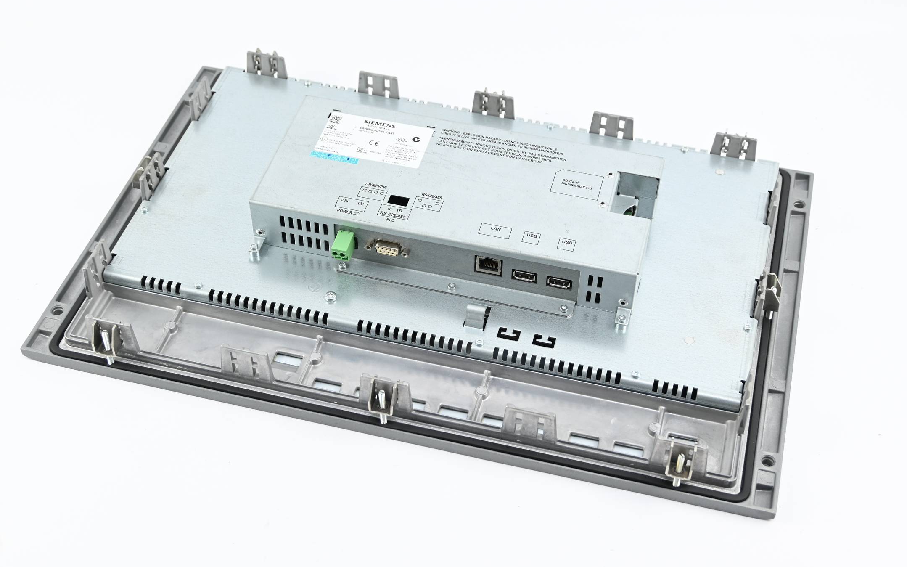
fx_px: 1249
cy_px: 283
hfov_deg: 39.9
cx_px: 454
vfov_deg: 25.6
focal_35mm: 51
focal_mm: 33
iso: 160
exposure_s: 1/50
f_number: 5
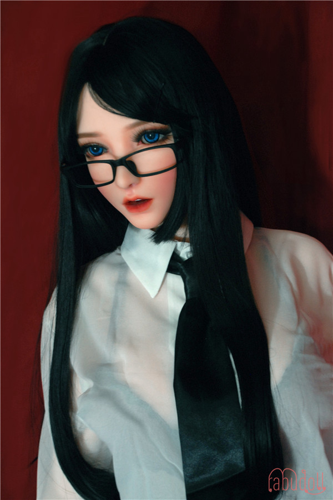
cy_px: 250
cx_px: 166
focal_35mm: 48
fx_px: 666
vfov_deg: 41.1
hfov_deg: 28.1
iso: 500
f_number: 5.6
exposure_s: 1/25
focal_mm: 32
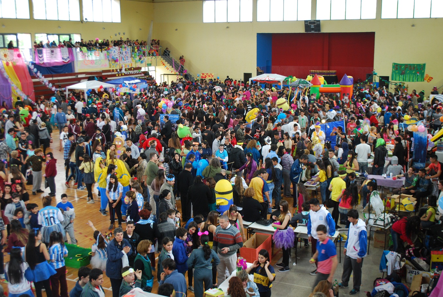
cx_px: 222
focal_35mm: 44
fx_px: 536
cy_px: 148
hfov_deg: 44.9
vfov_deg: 30.9
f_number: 4.8
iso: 400
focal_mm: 29
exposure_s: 1/30
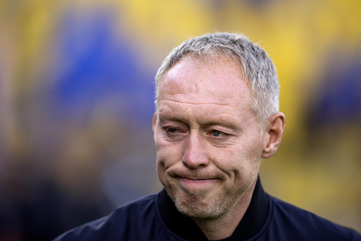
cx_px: 180
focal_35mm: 400
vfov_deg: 3.4
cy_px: 120
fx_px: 4011
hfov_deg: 5.2
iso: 500
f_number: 2.8
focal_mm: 400
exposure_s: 1/800
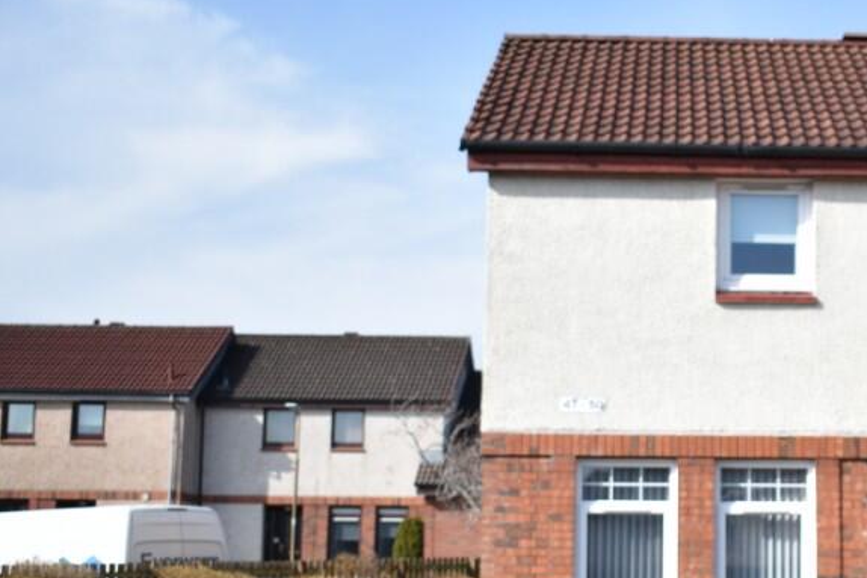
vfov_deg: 20.3
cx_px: 724
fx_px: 1611
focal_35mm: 67
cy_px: 384
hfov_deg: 29.3
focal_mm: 25
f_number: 4
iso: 100
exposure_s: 1/500
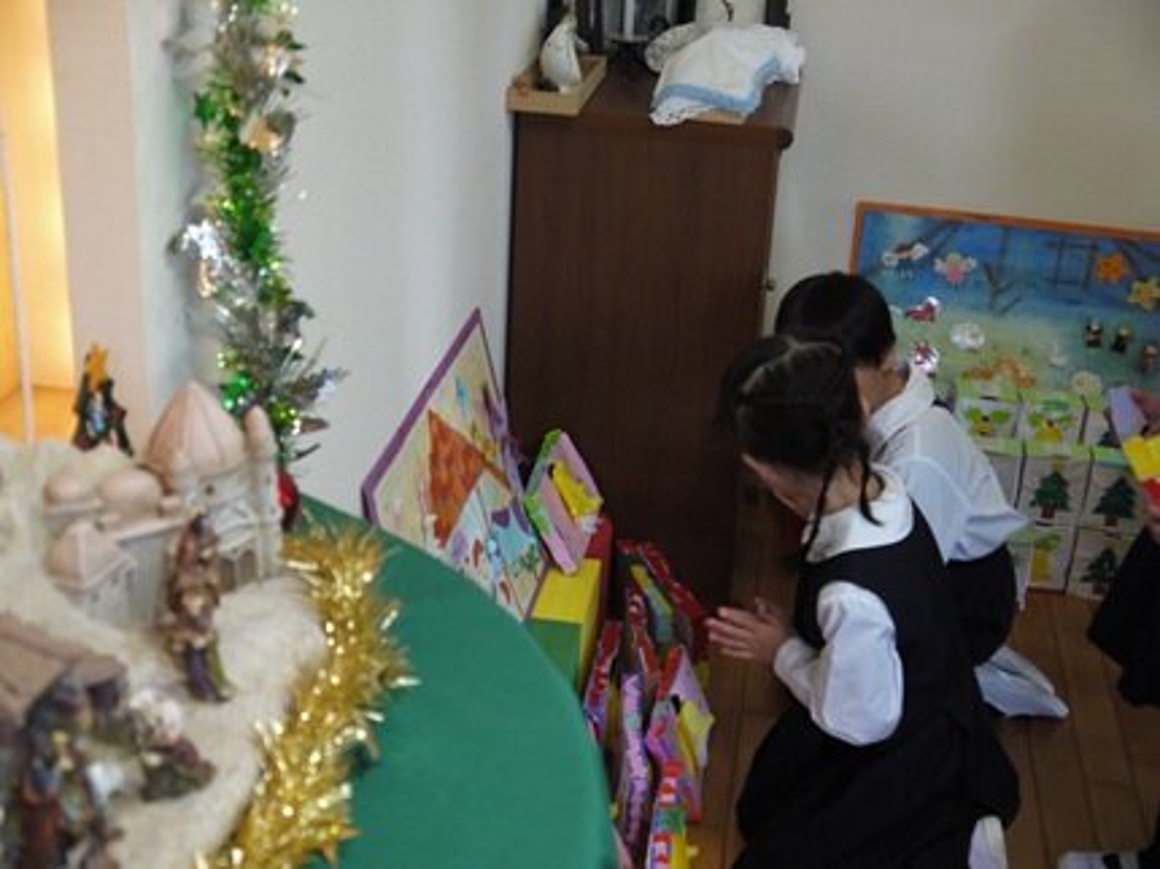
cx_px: 580
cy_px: 434
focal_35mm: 50
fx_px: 1675
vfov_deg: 29.1
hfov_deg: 38.2
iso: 640
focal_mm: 25
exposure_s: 1/125
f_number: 4.6
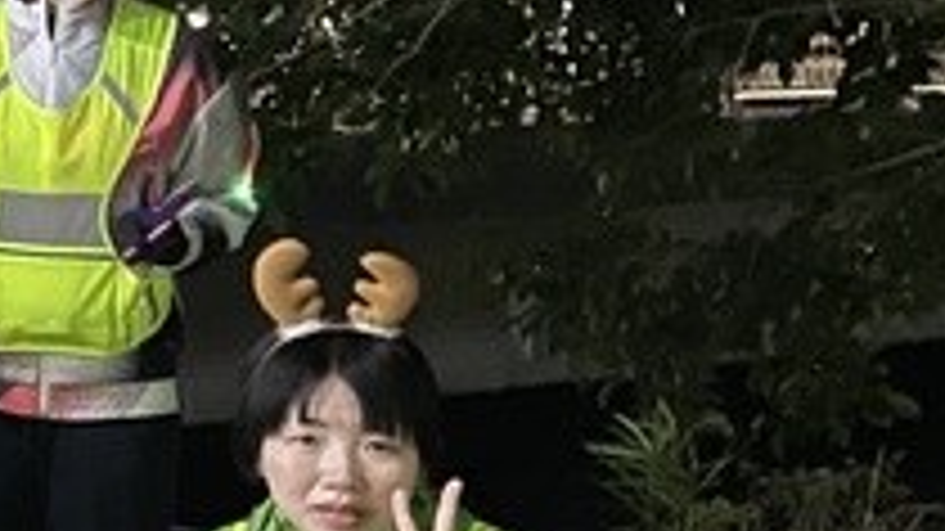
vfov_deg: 11.2
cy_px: 117
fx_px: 2706
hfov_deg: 16.3
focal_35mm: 108
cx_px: -810
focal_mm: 4.2
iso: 800
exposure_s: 1/14
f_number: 1.6
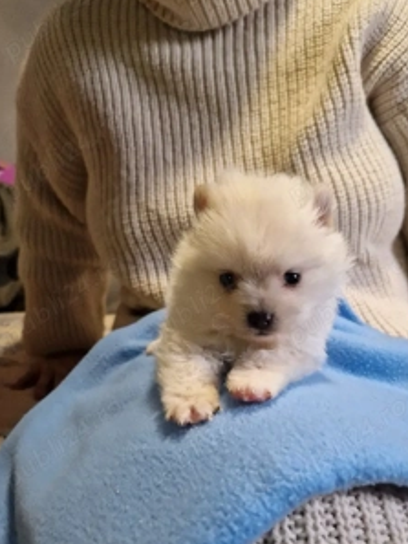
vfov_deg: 57.9
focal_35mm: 31
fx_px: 487
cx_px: 242
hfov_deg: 45.3
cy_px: 322
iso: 250
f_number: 1.8
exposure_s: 1/100
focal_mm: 5.4
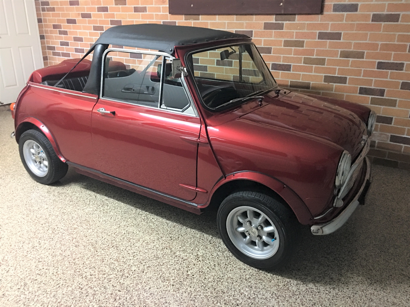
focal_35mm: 29
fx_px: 343
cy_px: 154
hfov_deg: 61.7
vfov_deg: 48.2
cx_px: 205
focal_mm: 4.15
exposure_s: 1/8
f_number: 2.2
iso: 160
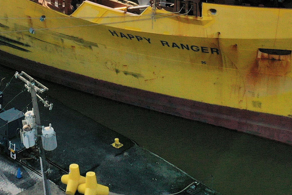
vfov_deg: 11.4
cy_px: -158
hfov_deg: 18.0
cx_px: 38
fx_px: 908
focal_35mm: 112
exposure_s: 1/640
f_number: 6.3
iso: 100
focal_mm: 10.26
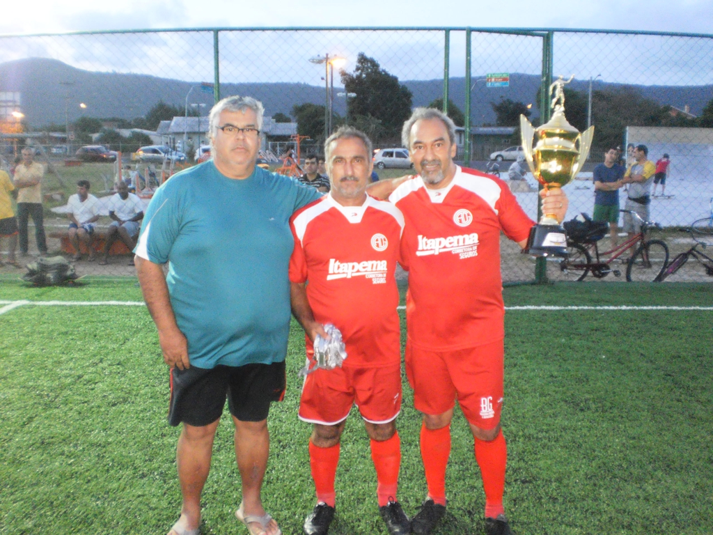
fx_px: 742
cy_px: 268
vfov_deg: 39.7
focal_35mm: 36
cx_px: 356
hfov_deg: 51.4
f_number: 3.1
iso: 640
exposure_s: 1/30
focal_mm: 6.3
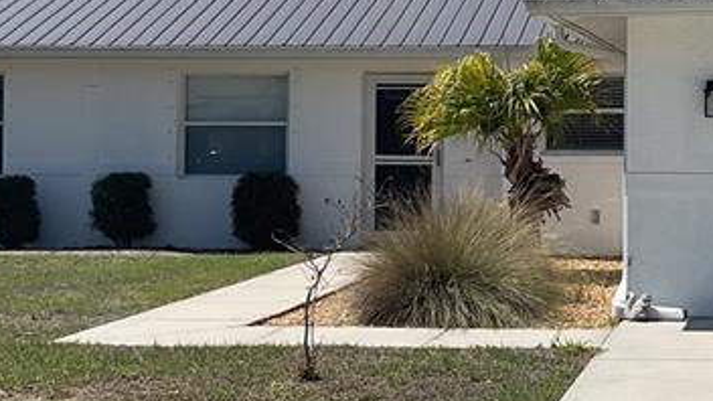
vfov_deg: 13.1
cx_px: 660
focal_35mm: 92
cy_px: 117
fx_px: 1739
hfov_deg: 22.5
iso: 16
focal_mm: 3
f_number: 1.8
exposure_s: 1/3534
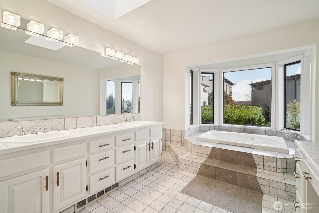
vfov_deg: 73.7
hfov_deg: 96.7
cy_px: 106
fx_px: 142
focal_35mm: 16
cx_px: 160
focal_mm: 16
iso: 1600
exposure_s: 1/125
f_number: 8
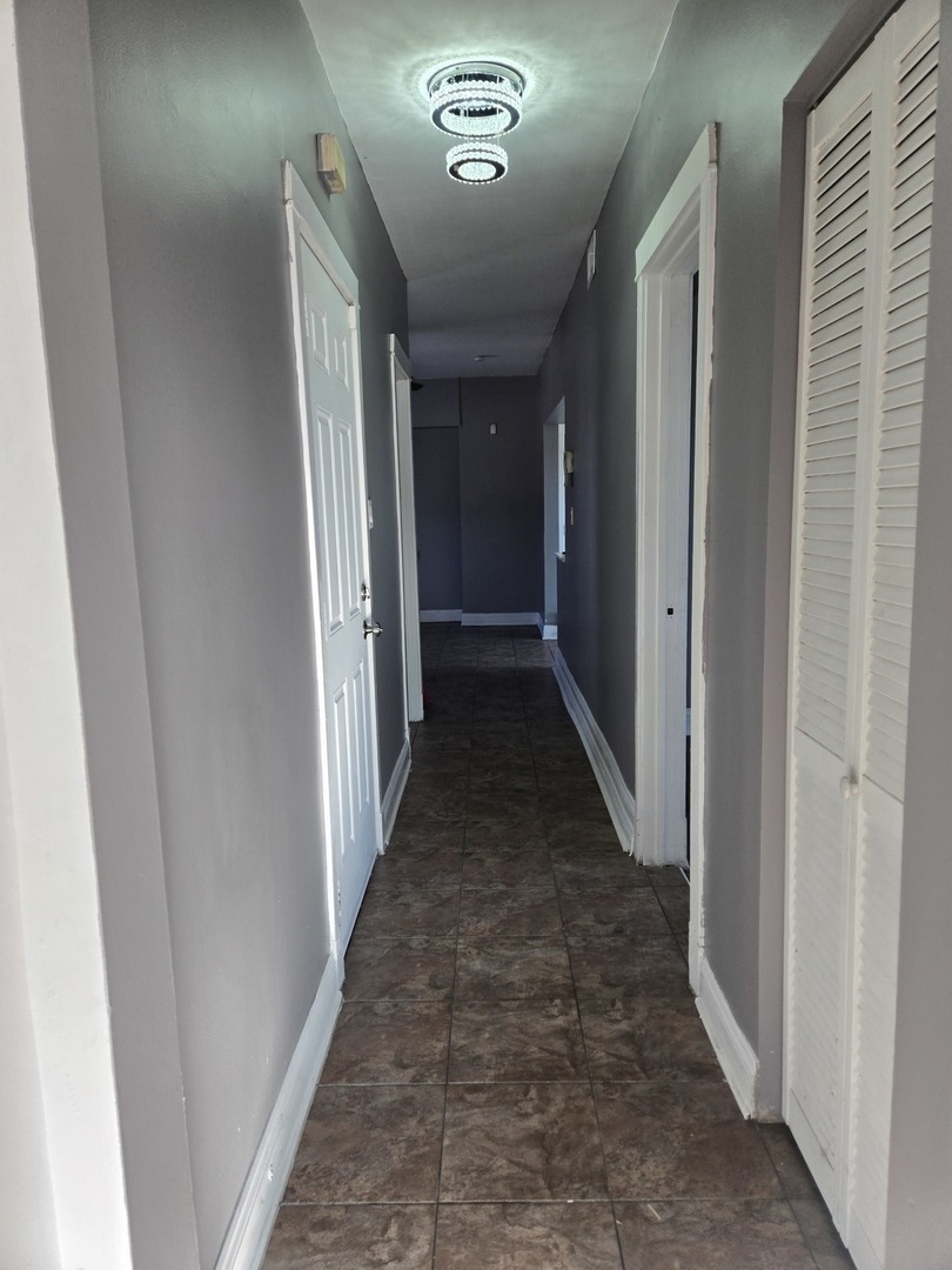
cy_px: 635
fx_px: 843
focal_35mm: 23
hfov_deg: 58.9
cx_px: 476
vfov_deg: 73.9
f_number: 1.8
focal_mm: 5.4
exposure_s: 1/180
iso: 80
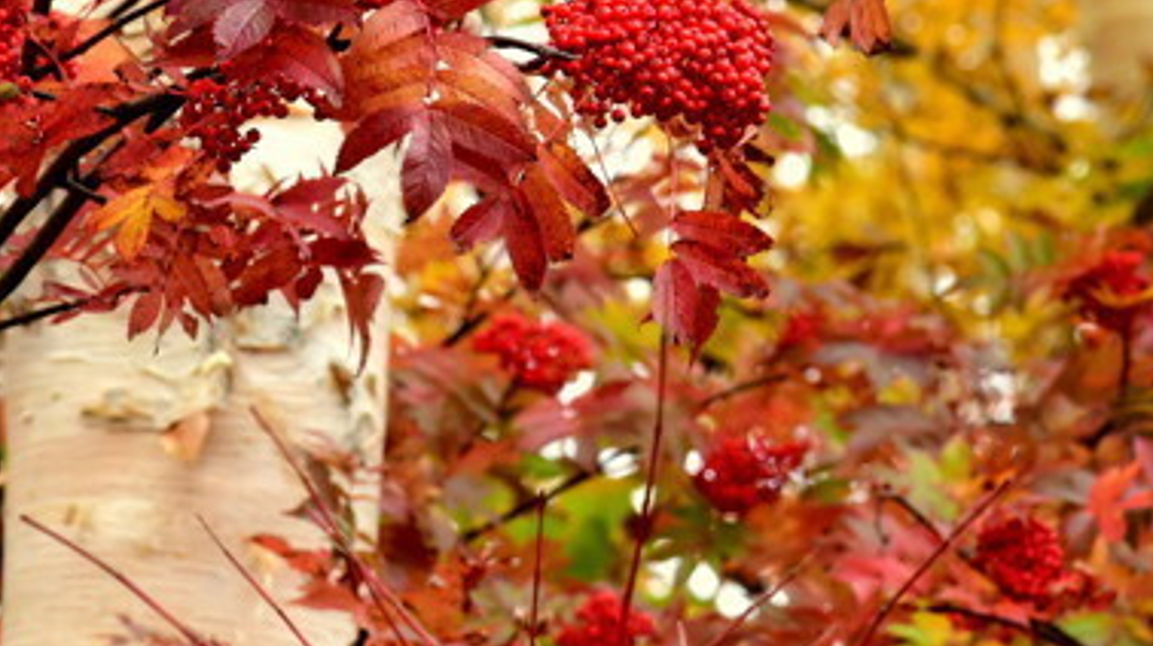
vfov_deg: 3.6
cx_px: 189
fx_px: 10418
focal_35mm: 341
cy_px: 62
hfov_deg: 6.3
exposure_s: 1/125
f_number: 11
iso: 1400
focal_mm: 120
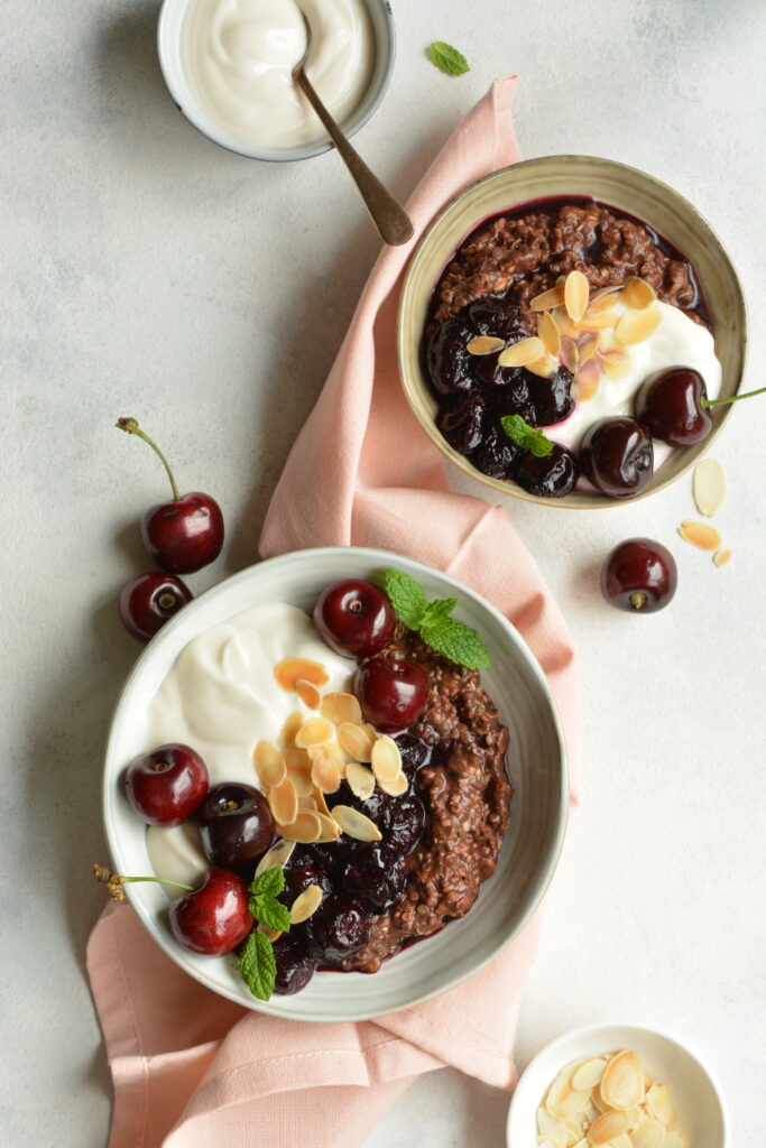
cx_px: 383
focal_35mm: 82
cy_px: 574
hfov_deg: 16.6
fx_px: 2632
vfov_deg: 24.6
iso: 200
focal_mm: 55
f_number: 9
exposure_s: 1/60
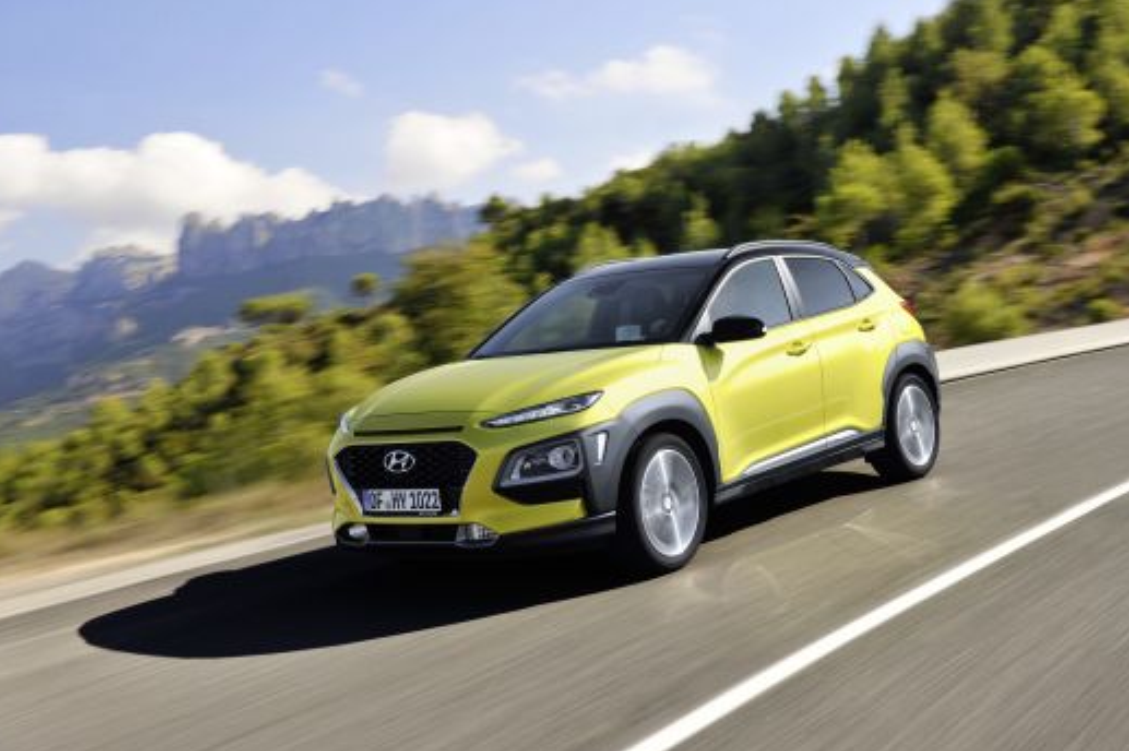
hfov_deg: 44.2
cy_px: 326
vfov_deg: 30.4
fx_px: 1379
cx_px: 690
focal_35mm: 44
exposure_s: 1/30
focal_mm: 35
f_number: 11
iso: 100
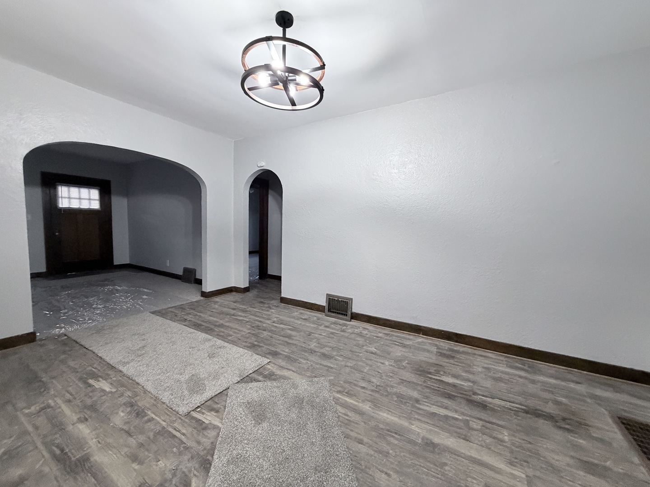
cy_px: 244
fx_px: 263
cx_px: 325
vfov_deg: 85.7
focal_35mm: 14
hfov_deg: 102.1
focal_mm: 2.22
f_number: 2.2
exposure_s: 1/60
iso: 500
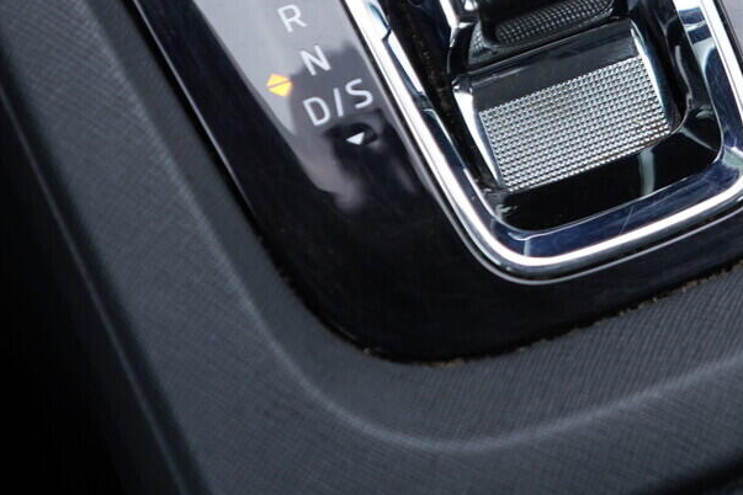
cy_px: -2
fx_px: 1775
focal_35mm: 86
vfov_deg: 15.6
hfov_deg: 23.5
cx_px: 520
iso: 160
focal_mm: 24
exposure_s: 1/40
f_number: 2.8
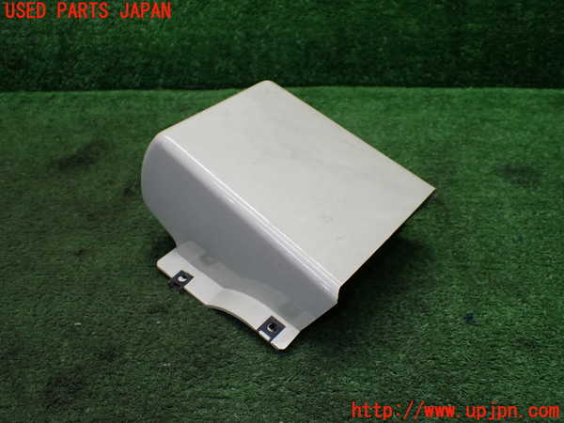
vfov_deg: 46.8
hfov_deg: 60.0
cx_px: 282
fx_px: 489
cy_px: 212
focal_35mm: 30
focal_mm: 5.4
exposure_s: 1/125
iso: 320
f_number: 2.3
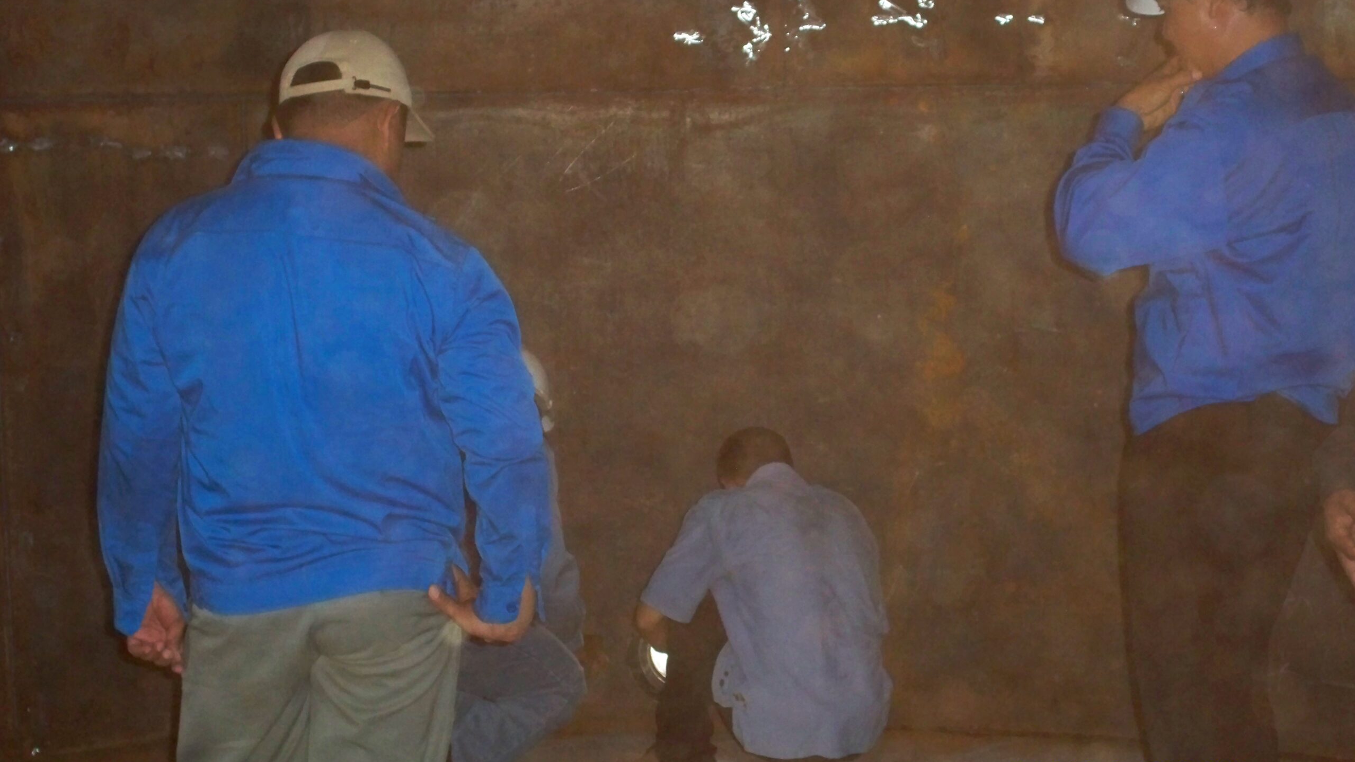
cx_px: 678
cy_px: 403
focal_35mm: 60
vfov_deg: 20.0
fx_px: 2156
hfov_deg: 34.9
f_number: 4
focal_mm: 9.7
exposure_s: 1/80
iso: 400
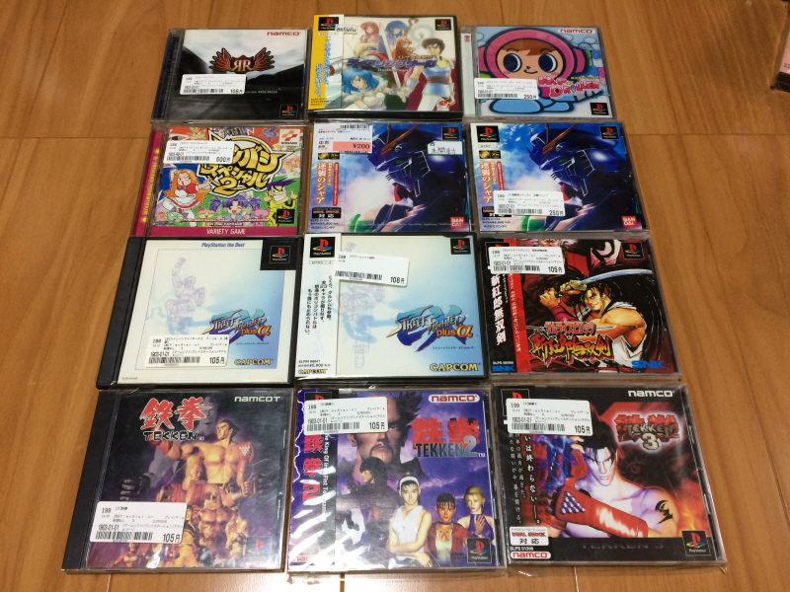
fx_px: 662
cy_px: 296
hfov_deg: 61.7
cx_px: 395
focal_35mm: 29
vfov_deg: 48.2
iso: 64
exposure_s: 1/30
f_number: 2.2
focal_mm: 4.15
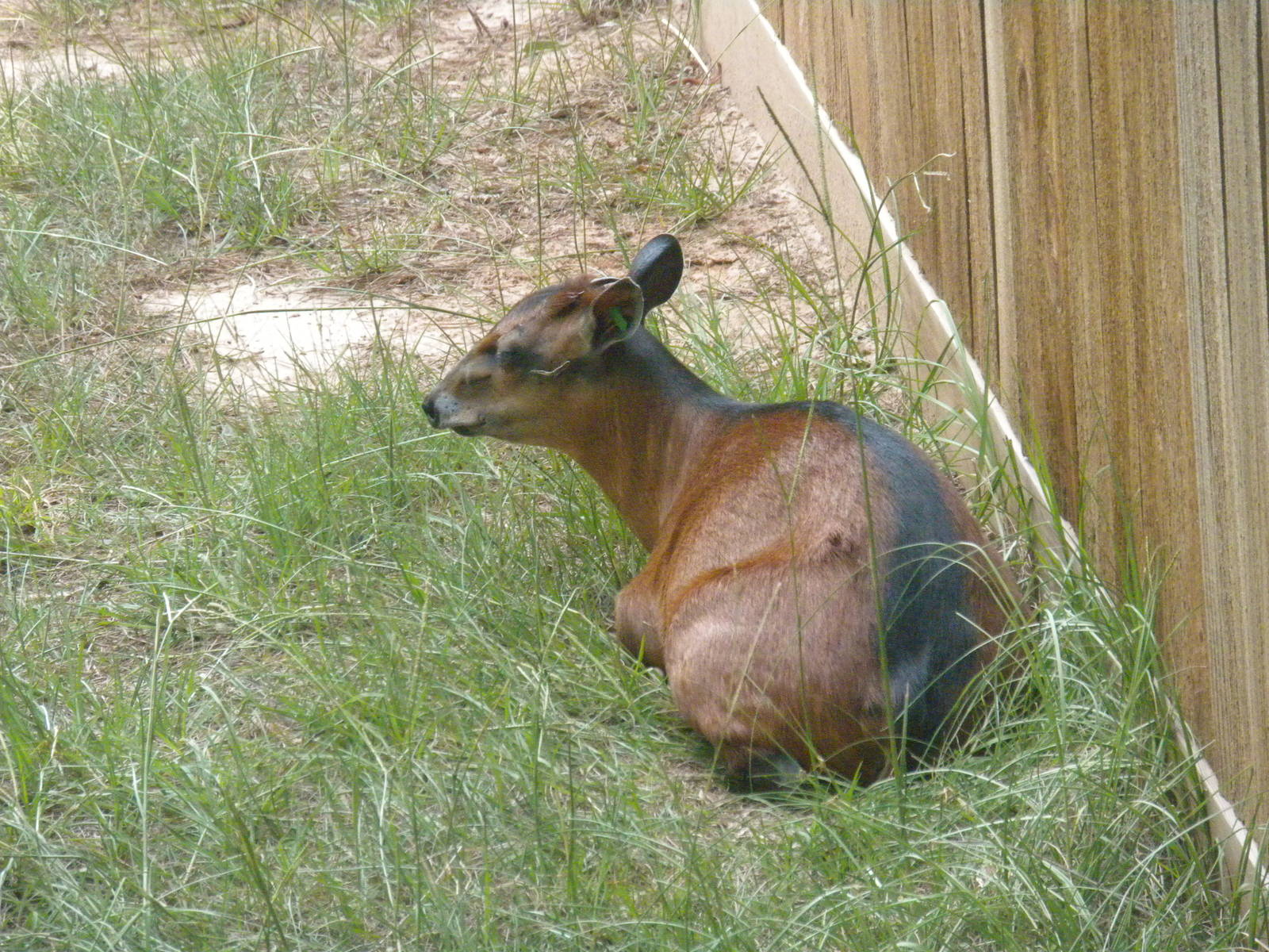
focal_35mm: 238
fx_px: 8725
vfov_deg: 6.2
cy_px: 476
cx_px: 634
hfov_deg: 8.3
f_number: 5.2
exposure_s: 1/298
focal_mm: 42.1
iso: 669
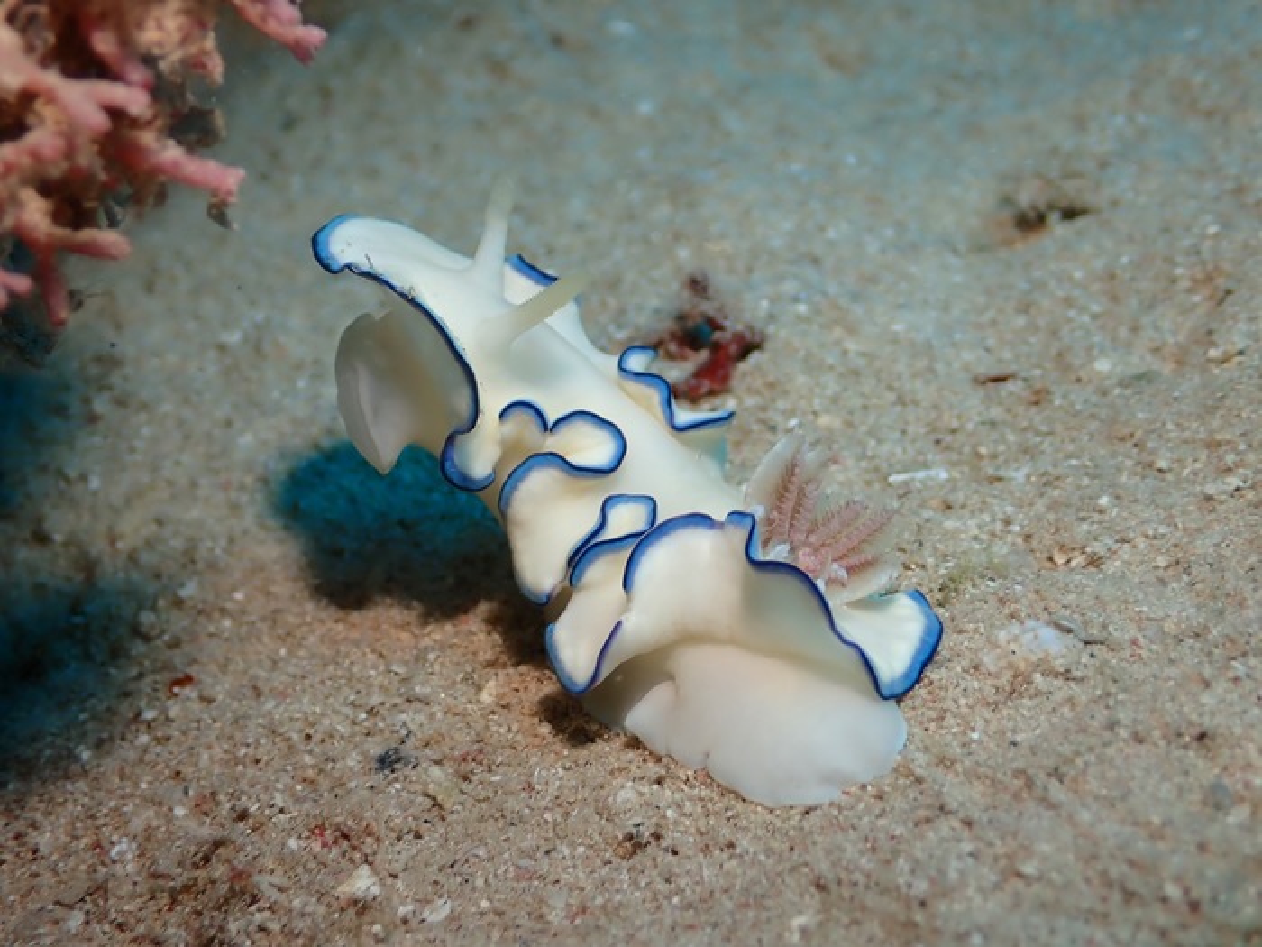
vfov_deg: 25.2
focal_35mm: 58
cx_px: 631
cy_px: 474
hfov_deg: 33.2
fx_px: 2115
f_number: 10
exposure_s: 1/80
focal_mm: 10.35
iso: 100
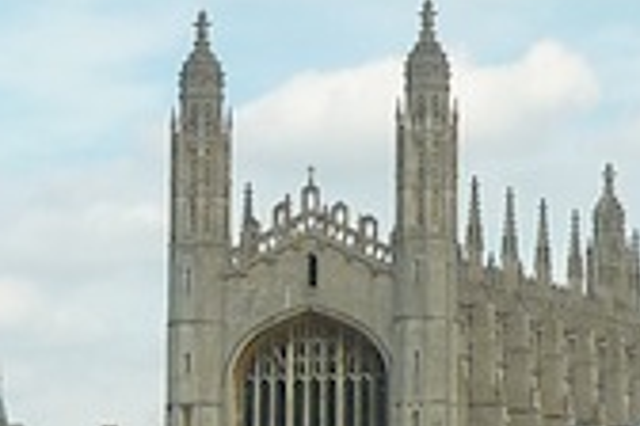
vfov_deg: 5.6
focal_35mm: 244
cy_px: 124
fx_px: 4337
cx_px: 305
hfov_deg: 8.4
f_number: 8
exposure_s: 1/160
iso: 80
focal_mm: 5.9
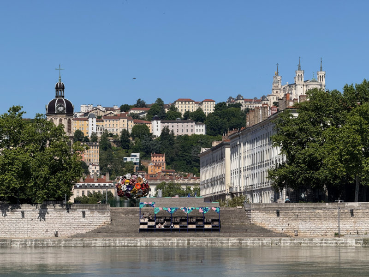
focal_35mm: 120
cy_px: 138
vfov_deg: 12.3
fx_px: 1279
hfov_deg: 16.4
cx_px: 184
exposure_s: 1/2358
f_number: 2.8
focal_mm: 15.7
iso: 50
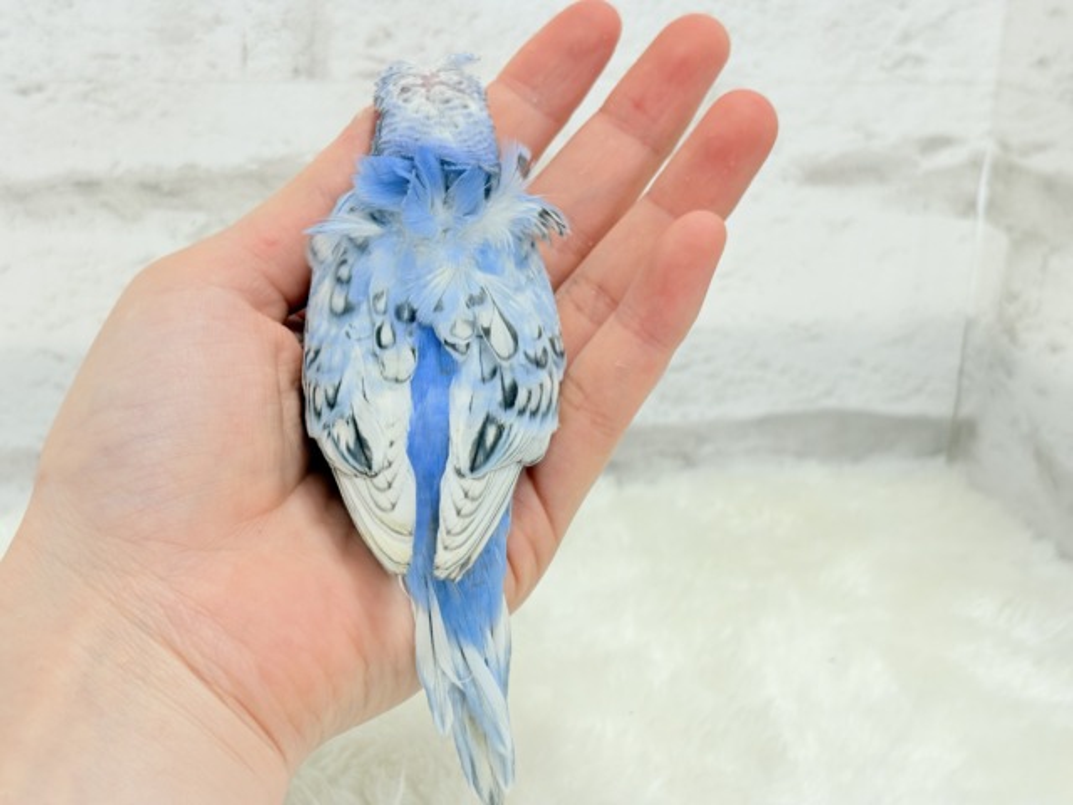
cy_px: 402
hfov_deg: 36.8
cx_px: 536
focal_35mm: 52
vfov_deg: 28.0
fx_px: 1612
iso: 80
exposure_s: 1/100
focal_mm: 5.96
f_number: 1.6
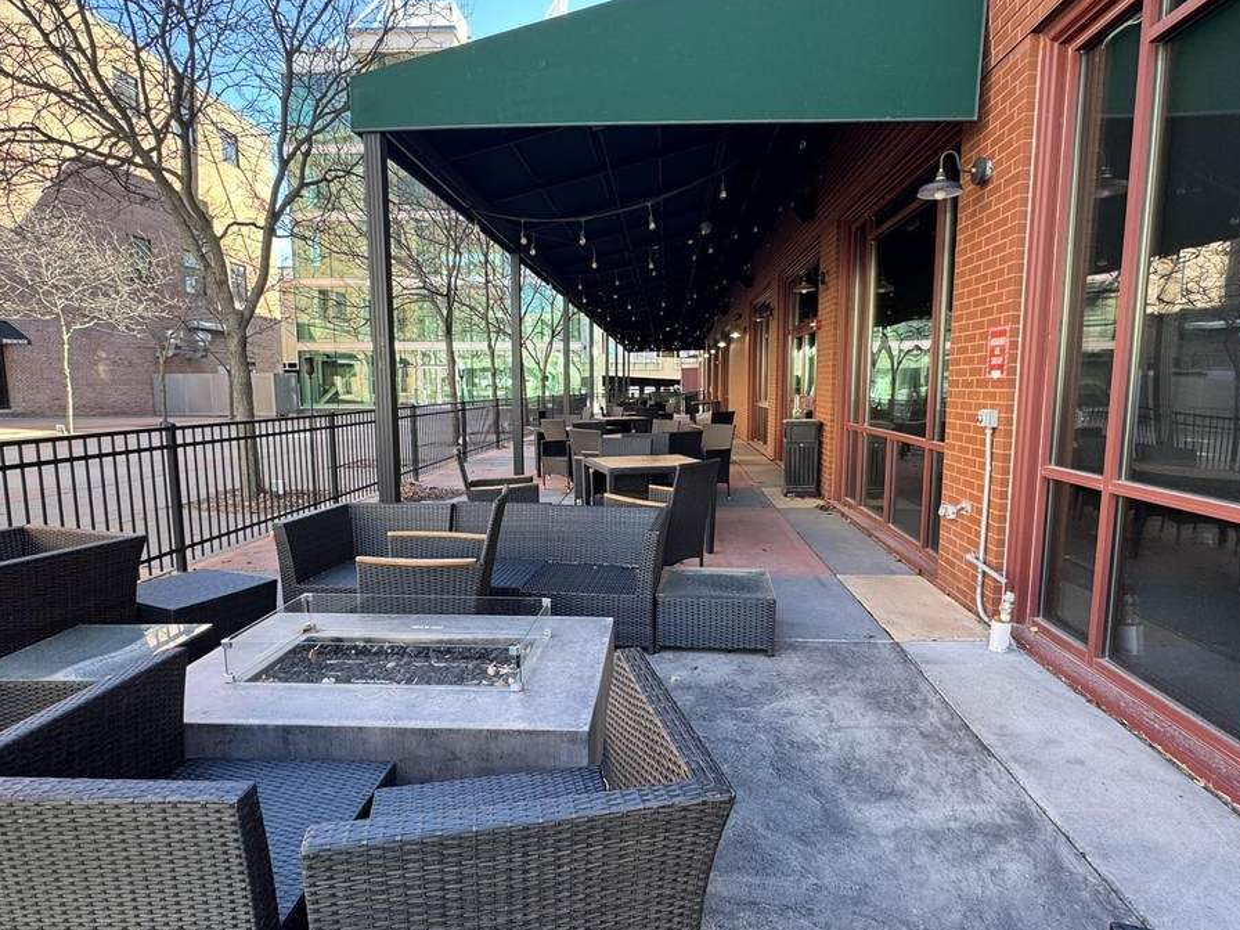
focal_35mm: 20
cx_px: 641
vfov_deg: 66.0
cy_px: 475
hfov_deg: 81.7
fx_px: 716
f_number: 2.2
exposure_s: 1/99
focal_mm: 2.22
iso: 64
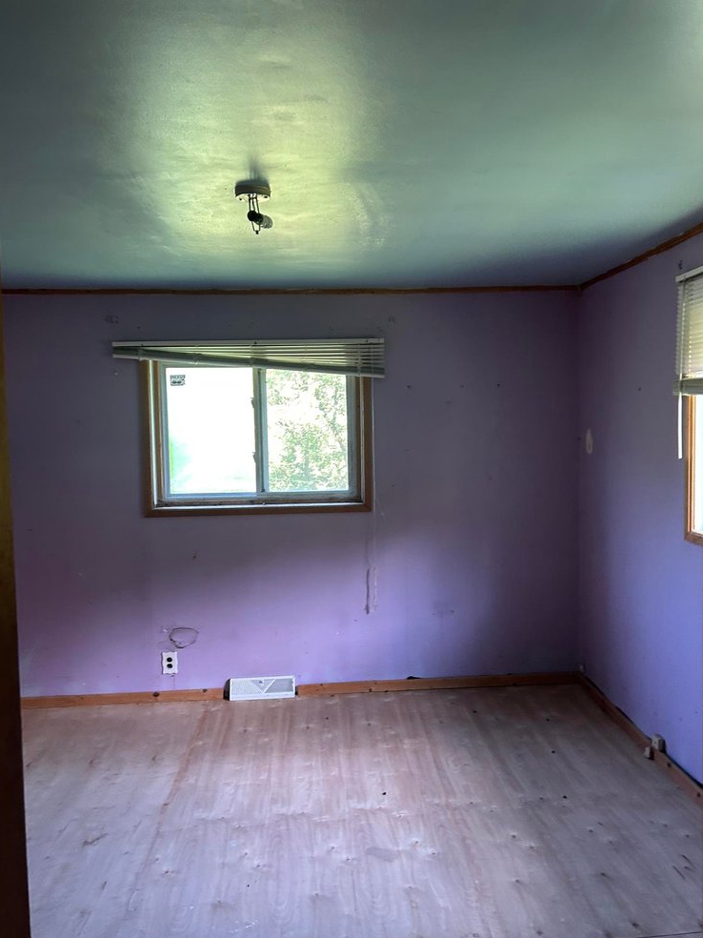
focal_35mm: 30
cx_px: 400
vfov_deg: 60.0
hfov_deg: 46.7
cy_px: 480
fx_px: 812
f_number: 1.5
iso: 125
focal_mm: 5.7
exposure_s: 1/67
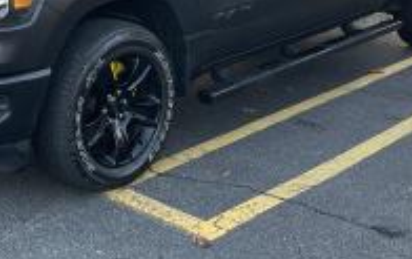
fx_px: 764
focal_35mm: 68
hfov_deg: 29.9
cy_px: -44
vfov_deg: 18.3
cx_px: 124
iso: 50
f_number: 1.6
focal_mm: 5.1
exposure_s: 1/121
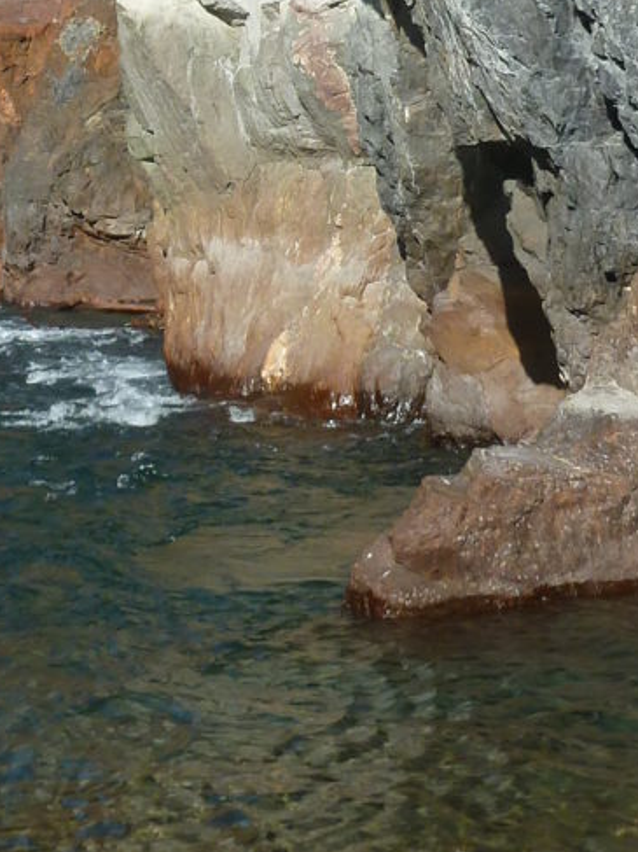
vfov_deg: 20.2
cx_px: 89
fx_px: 2262
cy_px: -128
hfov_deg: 15.9
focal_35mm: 92
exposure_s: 1/800
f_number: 3.3
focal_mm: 4.9
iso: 100
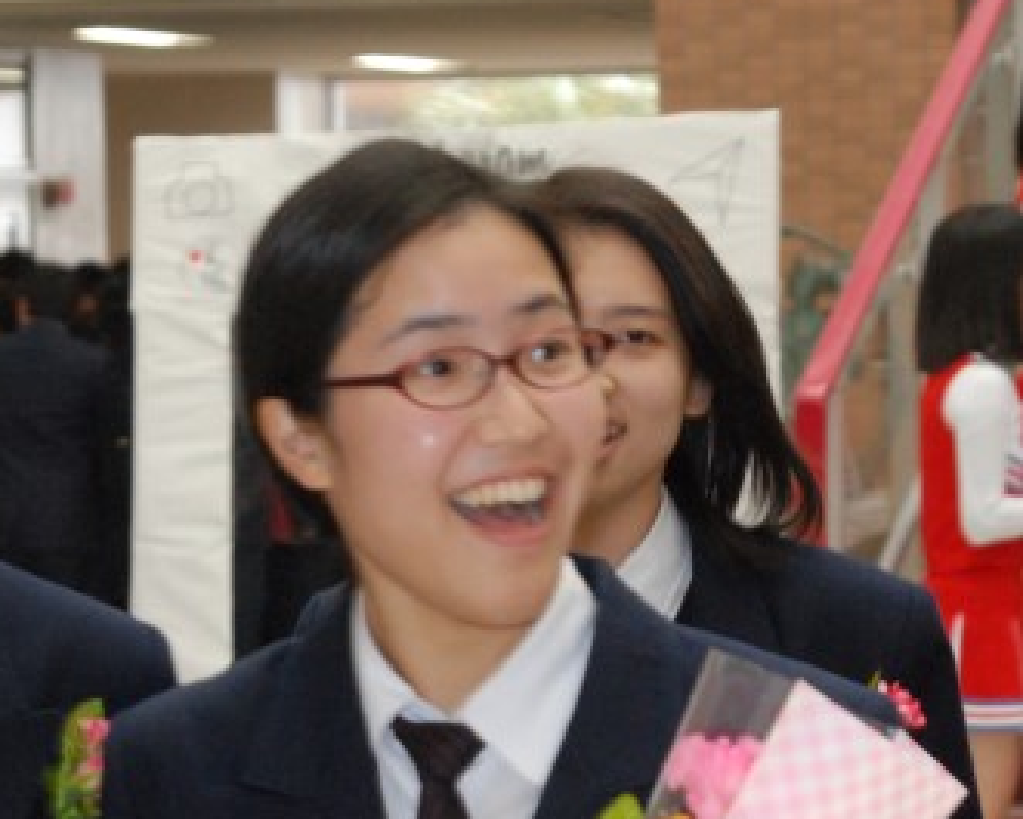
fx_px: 7208
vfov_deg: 6.5
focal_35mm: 238
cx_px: 552
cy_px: 695
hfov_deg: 8.1
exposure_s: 1/80
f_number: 6.3
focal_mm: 78
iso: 1600
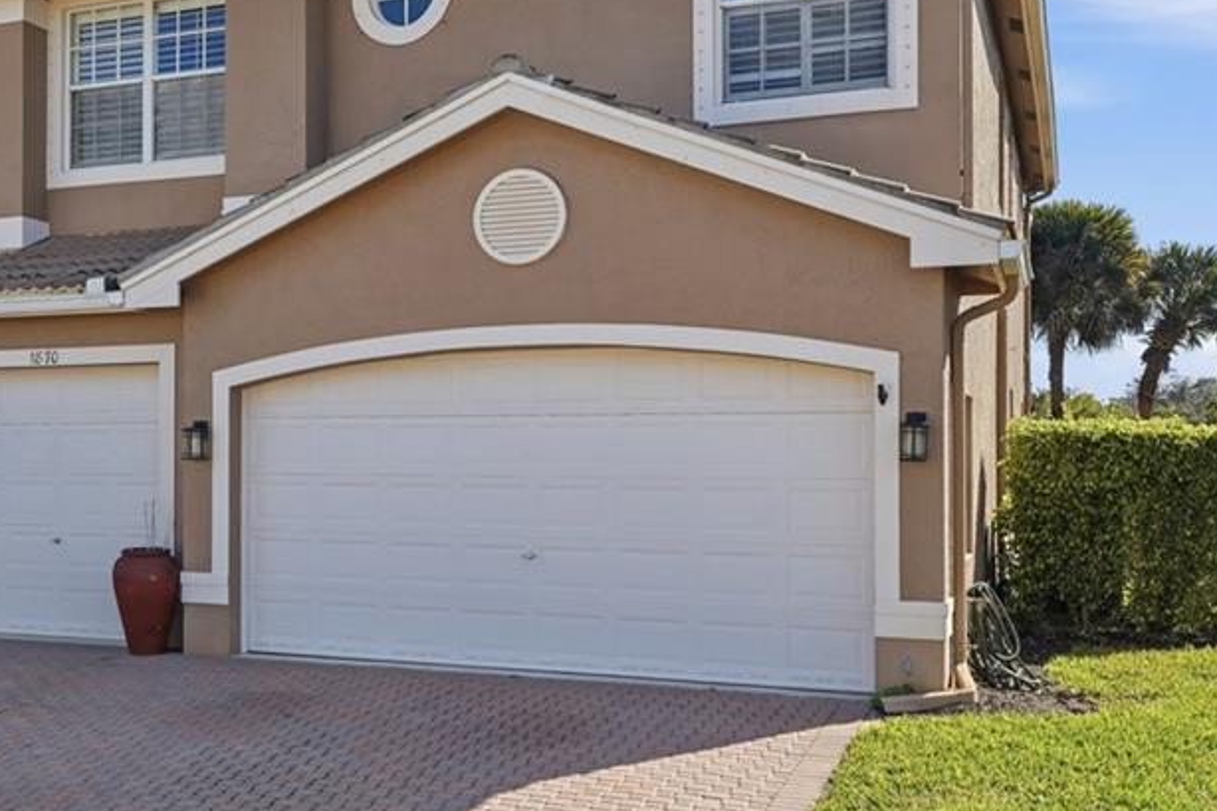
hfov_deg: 41.7
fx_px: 1521
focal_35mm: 45
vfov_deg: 29.7
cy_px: 296
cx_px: 244
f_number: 9
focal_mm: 27
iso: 400
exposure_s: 1/2500
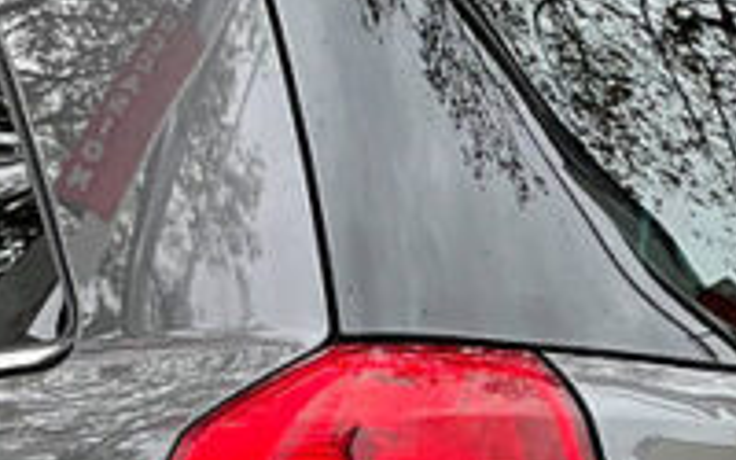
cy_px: 824
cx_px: 132
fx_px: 2206
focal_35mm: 110
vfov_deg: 11.1
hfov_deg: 18.7
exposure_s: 1/121
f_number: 1.6
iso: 80
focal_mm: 4.2
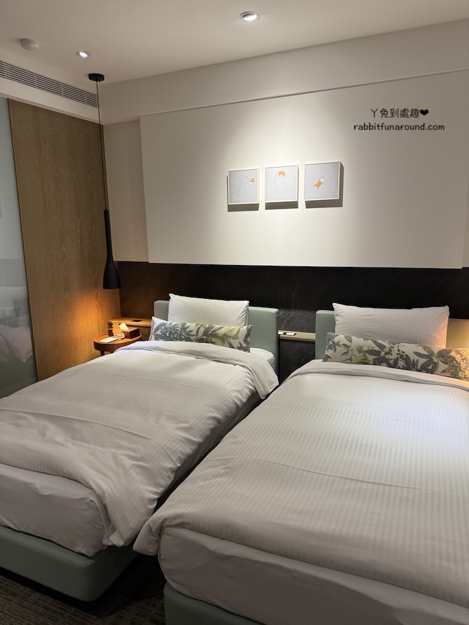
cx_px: 234
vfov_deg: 71.6
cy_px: 312
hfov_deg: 56.8
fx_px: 434
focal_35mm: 24
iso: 200
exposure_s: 1/60
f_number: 1.78
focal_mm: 6.76
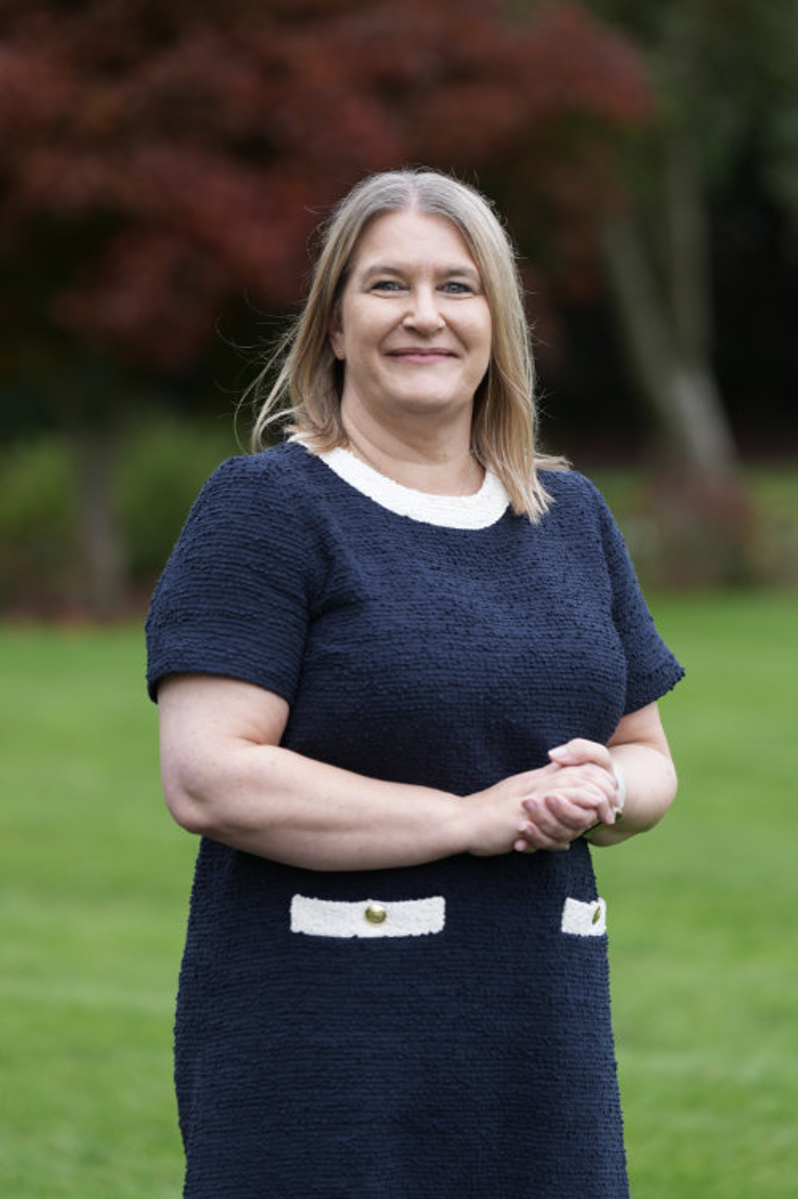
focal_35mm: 115
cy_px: 600
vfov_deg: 17.8
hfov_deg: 11.9
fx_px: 3827
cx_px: 399
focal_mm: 115
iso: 400
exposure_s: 1/250
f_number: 4.5
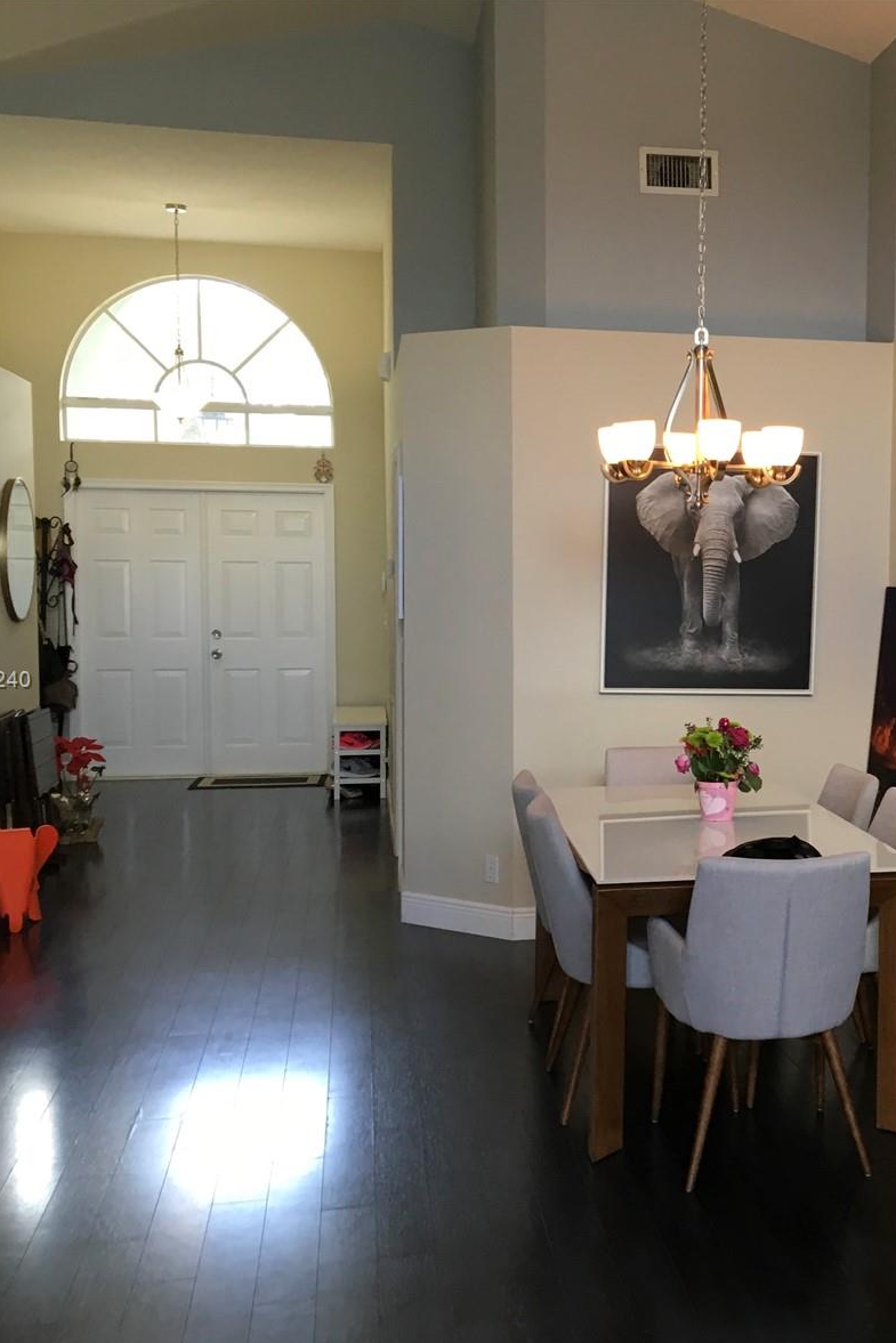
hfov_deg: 31.5
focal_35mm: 41
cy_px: 681
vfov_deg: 47.4
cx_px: 764
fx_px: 1530
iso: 32
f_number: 2.2
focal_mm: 4.15
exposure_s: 1/30
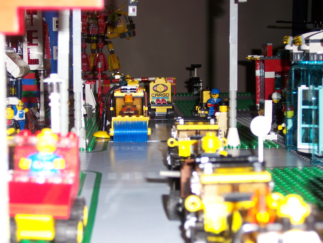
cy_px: 122
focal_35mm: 70
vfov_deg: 21.0
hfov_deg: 27.8
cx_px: 162
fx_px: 654
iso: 100
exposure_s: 1/100
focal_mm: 11.6
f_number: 3.8
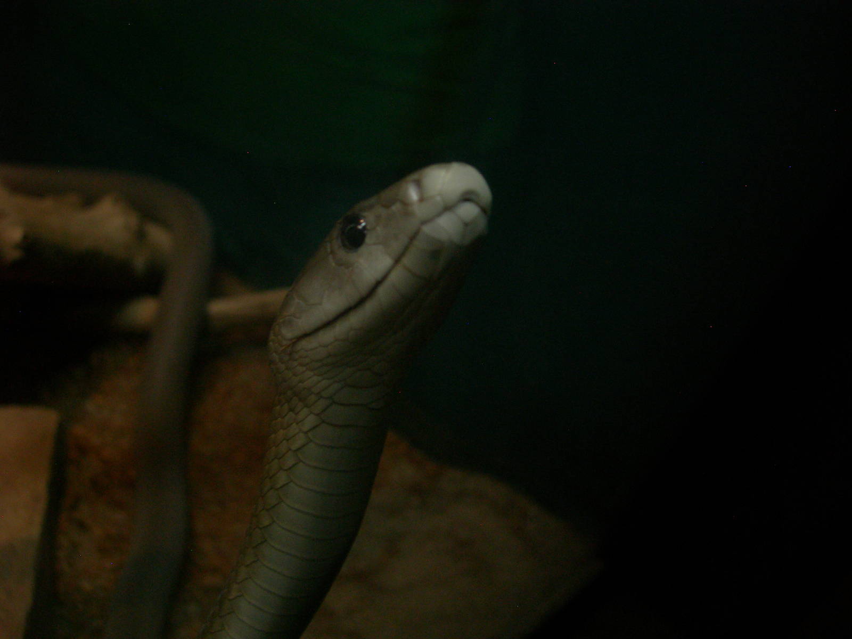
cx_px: 426
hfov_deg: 49.0
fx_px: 935
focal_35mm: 38
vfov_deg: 37.7
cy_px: 320
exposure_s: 1/60
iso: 200
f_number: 2.8
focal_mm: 7.8
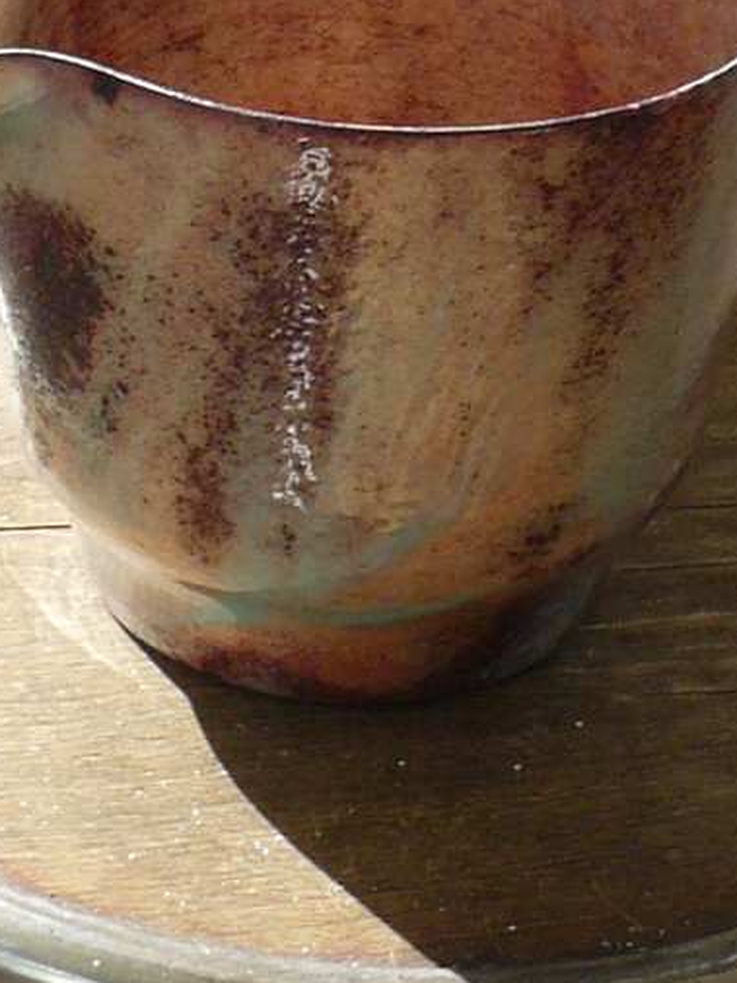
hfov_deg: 10.2
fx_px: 4143
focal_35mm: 146
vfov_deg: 13.5
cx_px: 455
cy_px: 273
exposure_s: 1/160
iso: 100
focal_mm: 6
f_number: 2.8
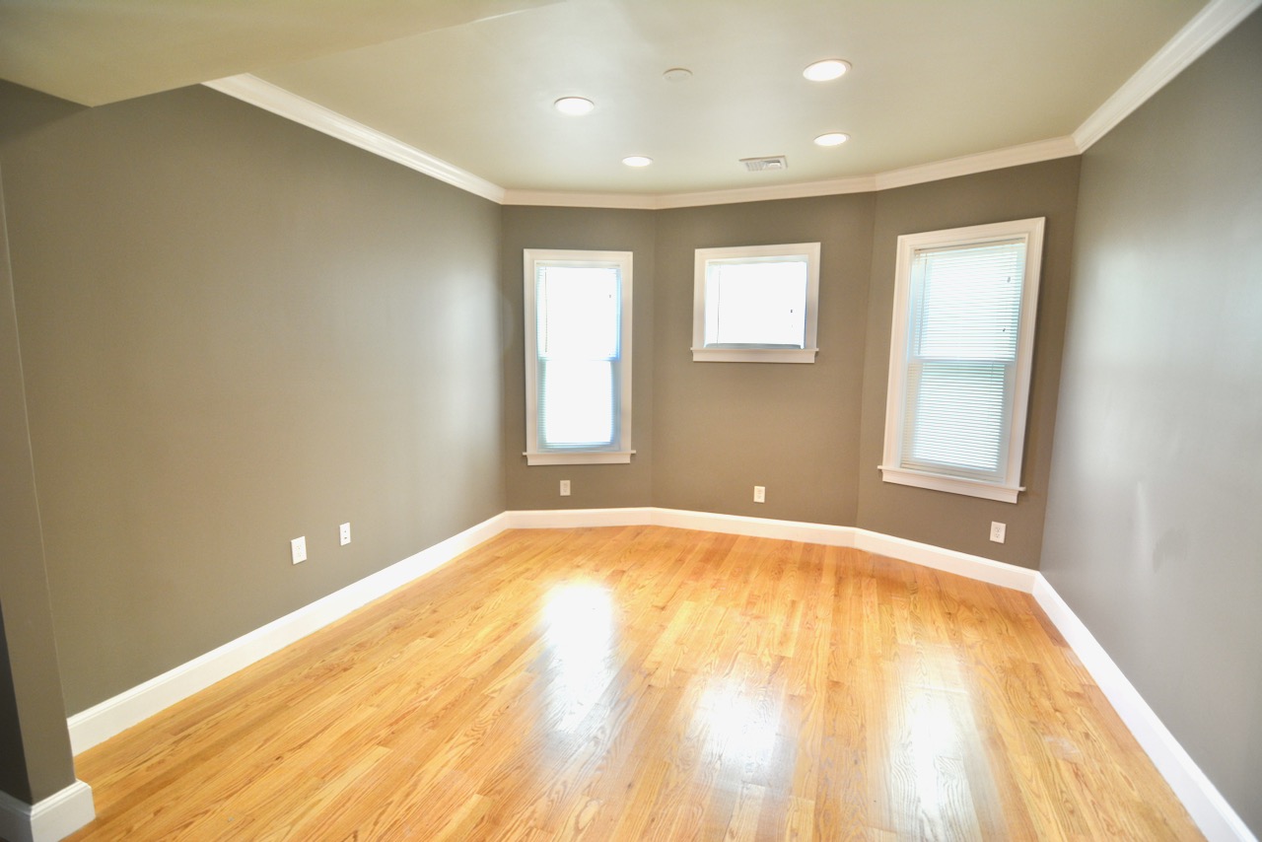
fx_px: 579
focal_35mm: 16
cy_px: 421
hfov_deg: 95.0
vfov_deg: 72.1
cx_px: 631
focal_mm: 11
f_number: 4
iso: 400
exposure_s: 1/60
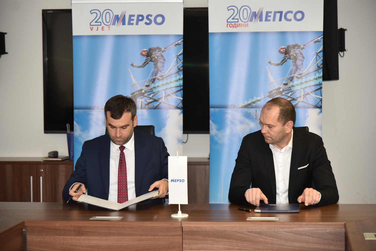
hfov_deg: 22.1
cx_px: 188
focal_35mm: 92
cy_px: 126
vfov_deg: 14.9
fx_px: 961
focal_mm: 92
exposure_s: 1/60
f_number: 4
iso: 1250
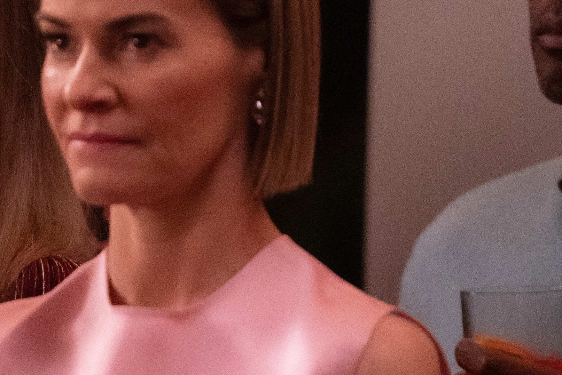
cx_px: -314
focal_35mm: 645
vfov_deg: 2.1
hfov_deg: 3.2
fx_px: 10068
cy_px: 382
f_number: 3.2
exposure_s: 1/100
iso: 12800
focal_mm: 189
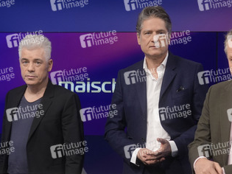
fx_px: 415
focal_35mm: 62
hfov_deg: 31.0
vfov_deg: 23.6
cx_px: 153
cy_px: 94
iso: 640
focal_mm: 30
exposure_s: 1/250
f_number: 2.2
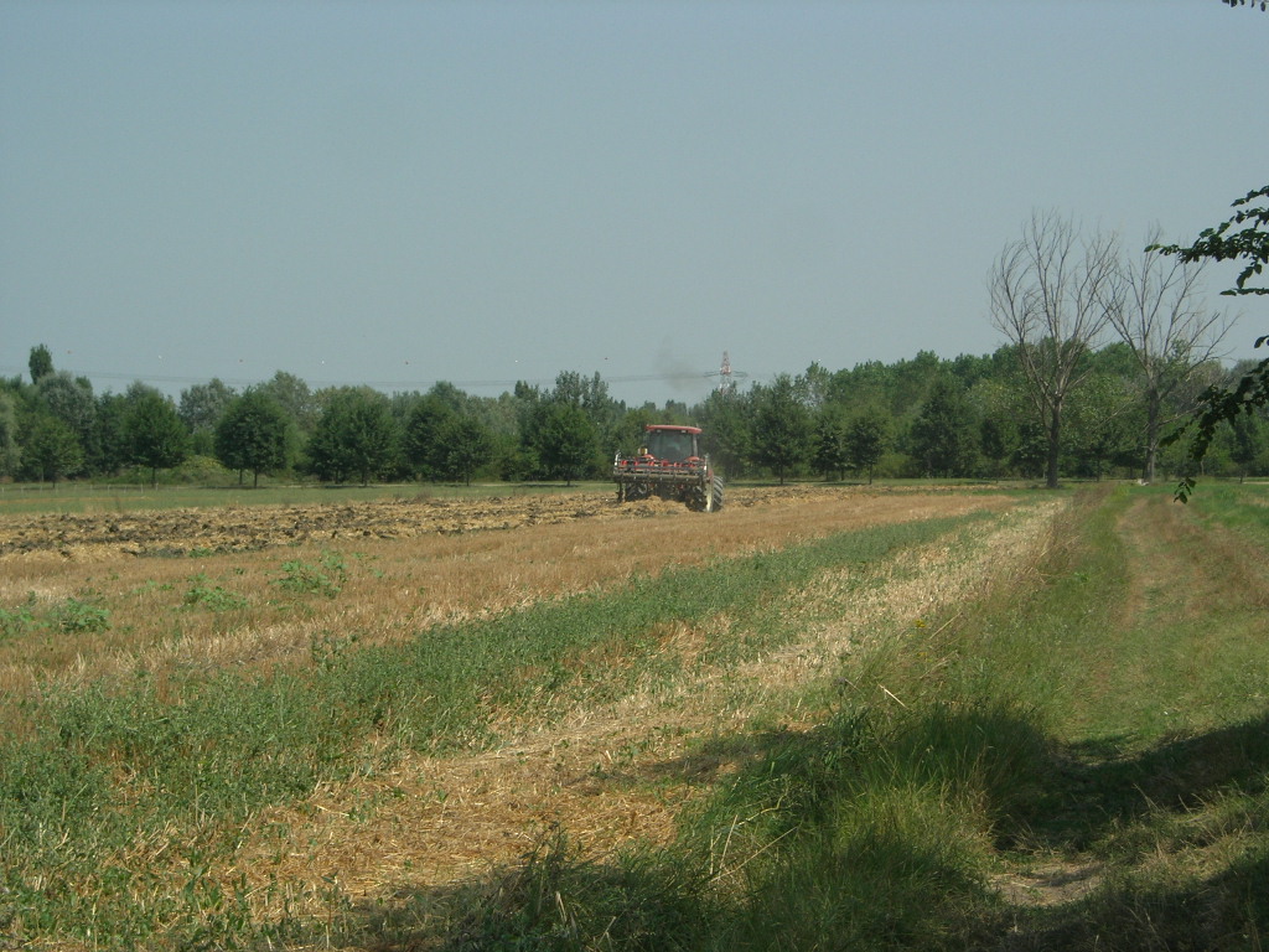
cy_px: 476
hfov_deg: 17.4
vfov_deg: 13.1
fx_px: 4143
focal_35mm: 113
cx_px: 634
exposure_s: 1/265
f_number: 8.2
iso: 64
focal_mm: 23.4
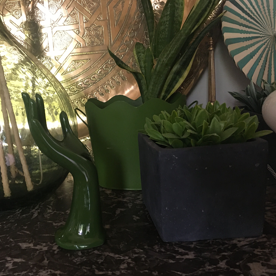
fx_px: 316
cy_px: 137
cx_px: 88
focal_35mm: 35
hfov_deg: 46.3
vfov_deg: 47.2
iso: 200
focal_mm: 4.15
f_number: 2.2
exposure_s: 1/17
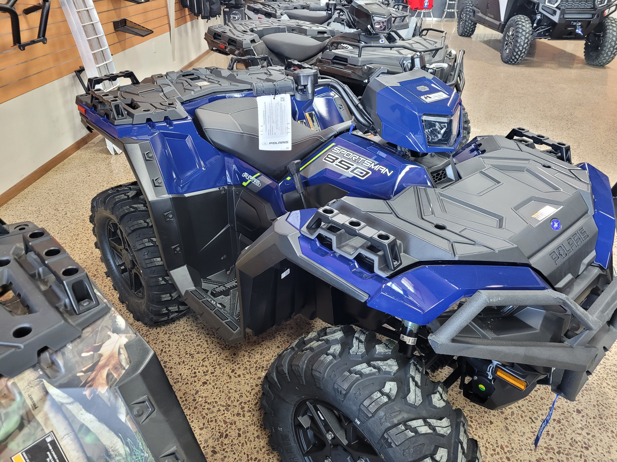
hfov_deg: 67.3
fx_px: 463
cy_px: 231
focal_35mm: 26
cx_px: 308
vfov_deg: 53.1
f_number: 1.8
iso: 250
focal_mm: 5.4
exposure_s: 1/40
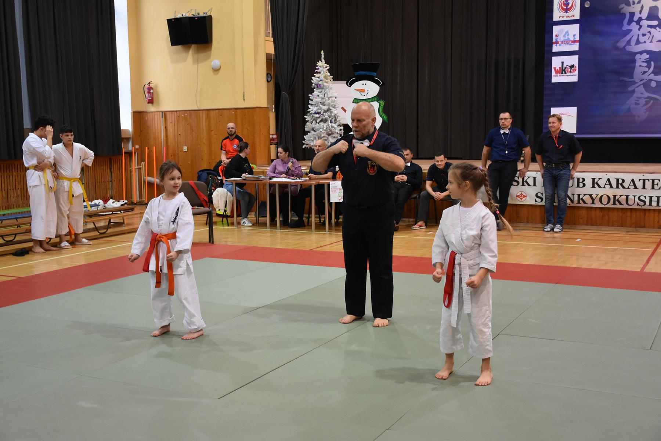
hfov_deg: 47.9
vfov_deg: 33.0
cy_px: 220
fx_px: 744
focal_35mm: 40
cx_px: 330
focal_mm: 27
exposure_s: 1/60
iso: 1600
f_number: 4
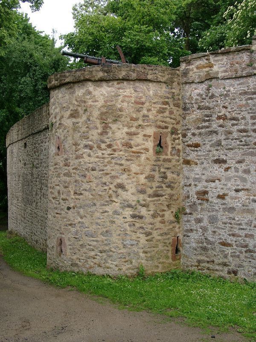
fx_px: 493
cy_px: 171
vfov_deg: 38.2
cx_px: 128
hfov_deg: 29.1
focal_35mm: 50
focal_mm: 10.4
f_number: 4
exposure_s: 1/174
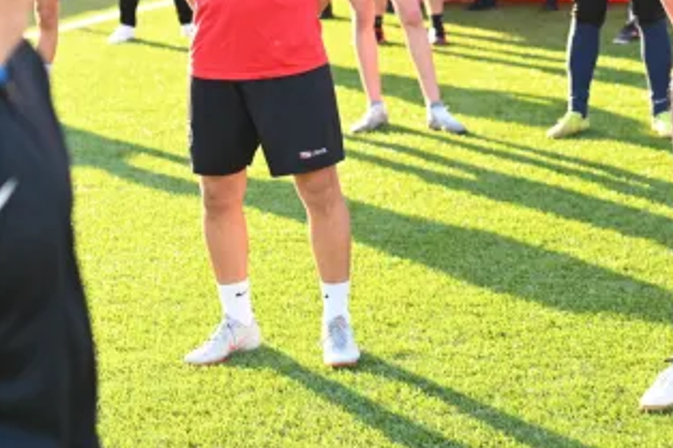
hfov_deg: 16.5
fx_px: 2261
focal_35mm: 121
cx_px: 692
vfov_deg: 11.1
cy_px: -81
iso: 160
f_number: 3.5
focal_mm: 50
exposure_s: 1/200
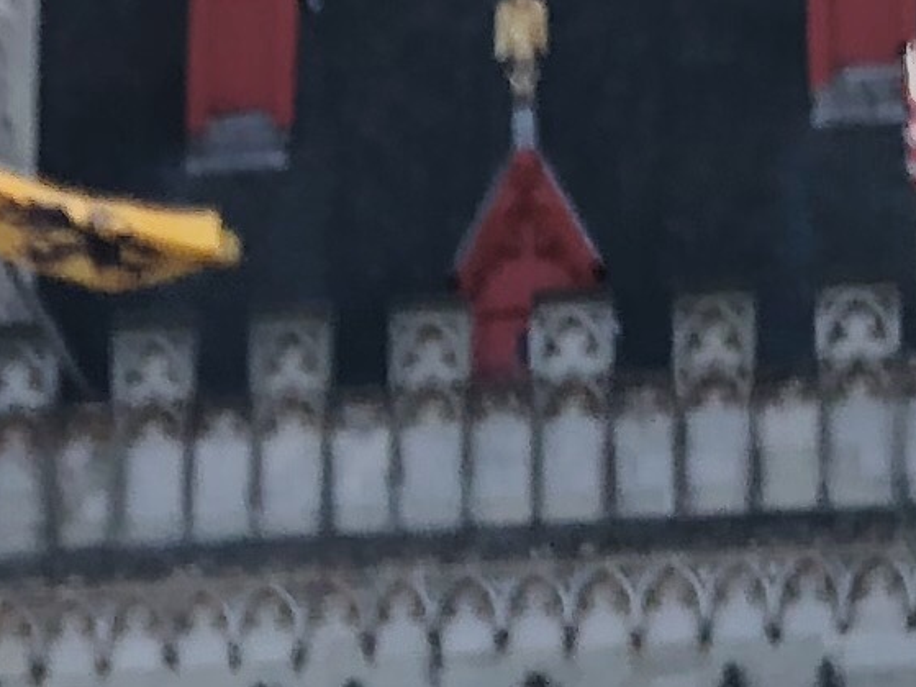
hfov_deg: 9.7
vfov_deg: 7.0
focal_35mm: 202
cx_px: -69
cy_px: 1627
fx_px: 5344
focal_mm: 3.99
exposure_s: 1/787
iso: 20
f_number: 1.8
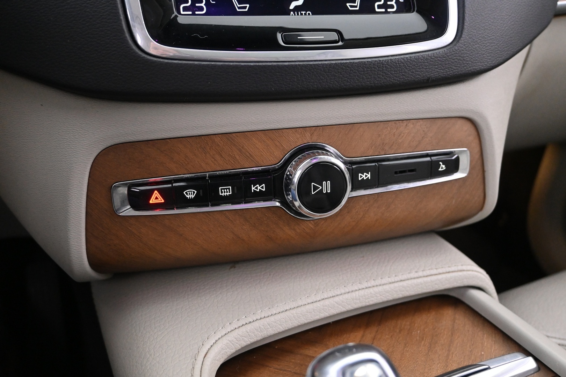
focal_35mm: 30
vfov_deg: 43.6
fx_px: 472
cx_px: 283
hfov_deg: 61.9
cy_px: 188
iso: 3200
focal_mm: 20
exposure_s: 1/15
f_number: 3.8
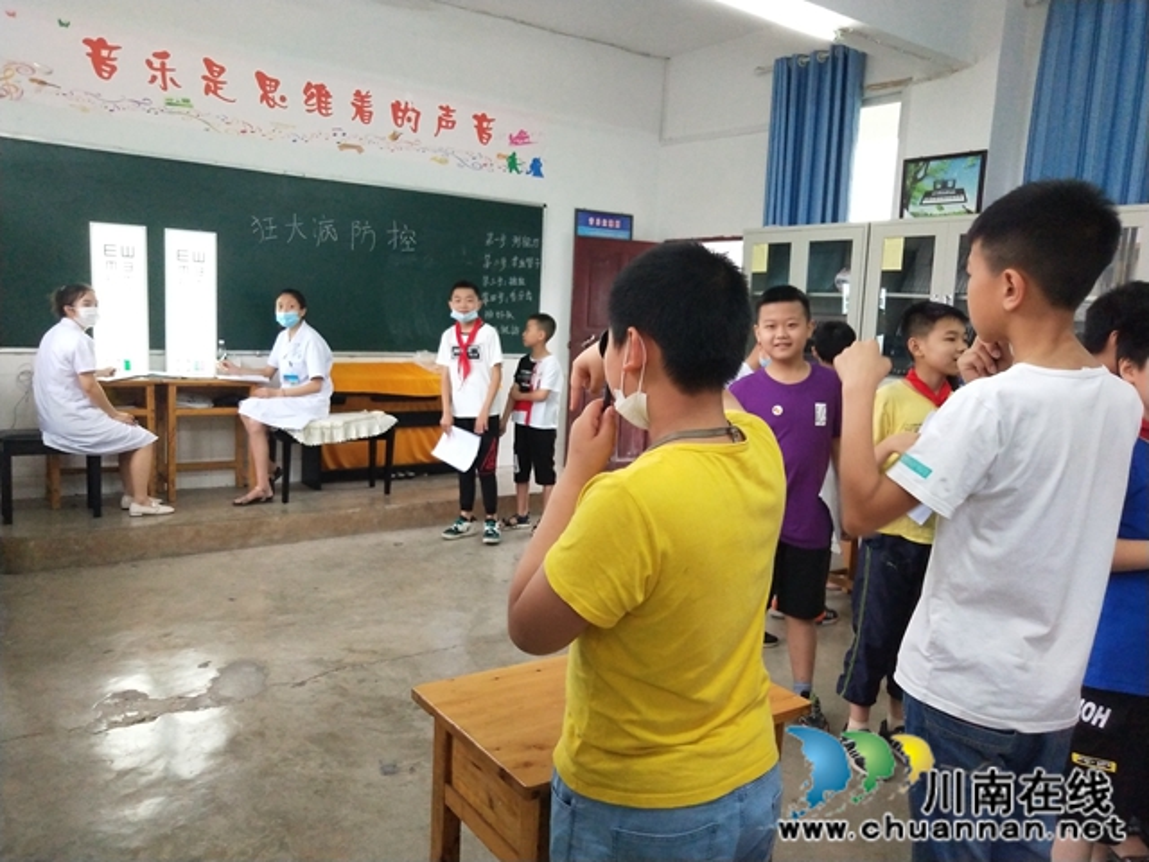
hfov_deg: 60.0
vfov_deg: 46.8
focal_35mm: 30
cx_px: 574
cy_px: 431
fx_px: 996
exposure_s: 1/50
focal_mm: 3.95
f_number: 1.8
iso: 324
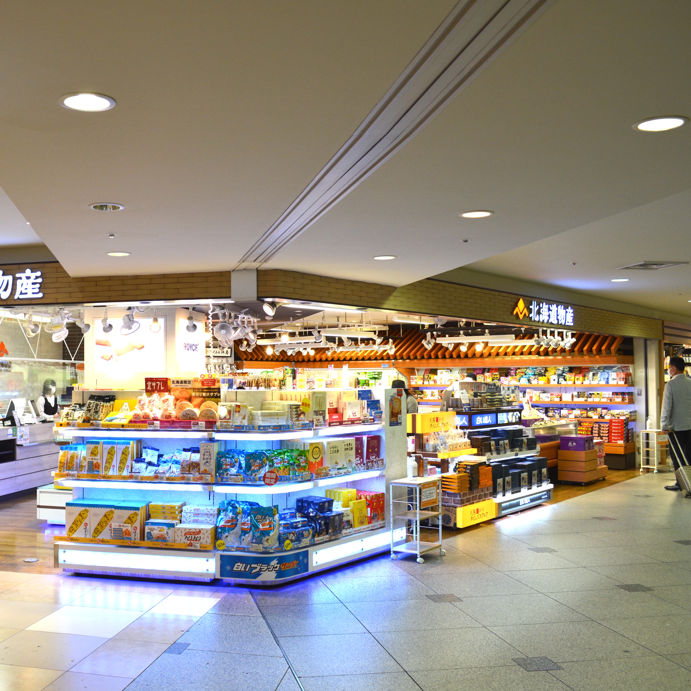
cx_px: 219
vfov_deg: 47.2
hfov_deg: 46.3
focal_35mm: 35
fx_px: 790
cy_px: 344
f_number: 5
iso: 400
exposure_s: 1/100
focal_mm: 18
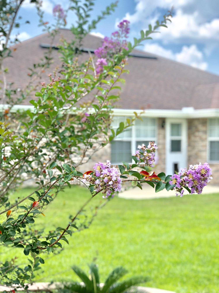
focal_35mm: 57
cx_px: 110
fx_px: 481
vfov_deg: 33.8
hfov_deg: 25.7
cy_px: 146
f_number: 2.8
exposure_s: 1/209
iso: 20
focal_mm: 6.6
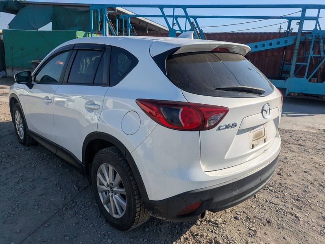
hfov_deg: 69.4
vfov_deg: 54.9
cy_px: 122
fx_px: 235
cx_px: 162
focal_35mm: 25
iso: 49
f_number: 1.89
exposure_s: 1/3086
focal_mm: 5.43
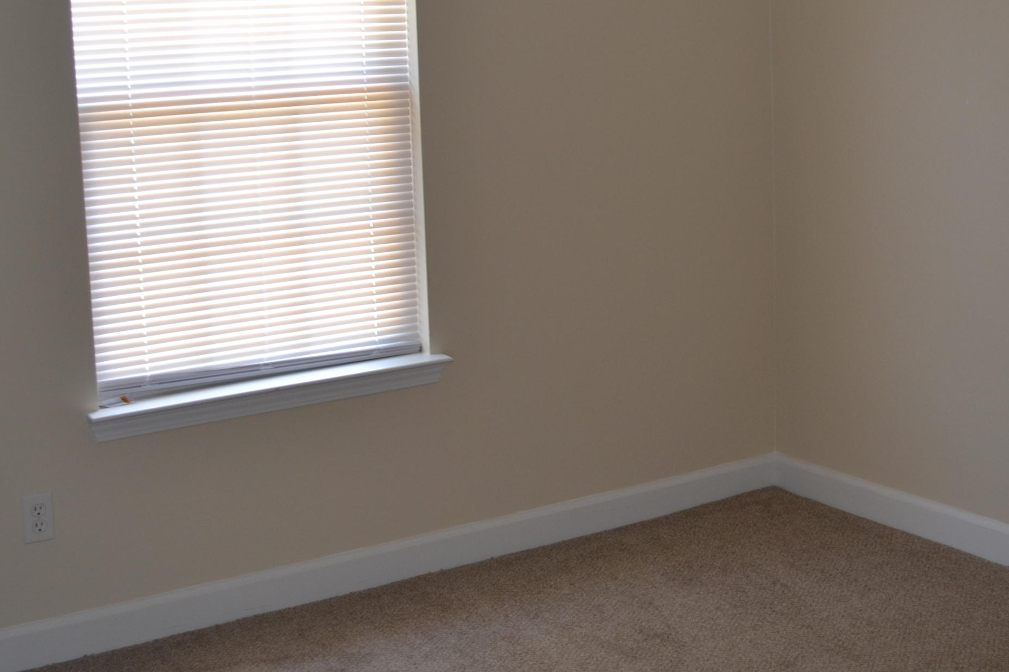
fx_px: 1625
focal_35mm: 58
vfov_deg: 23.3
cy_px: 213
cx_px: 601
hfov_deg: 34.4
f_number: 4
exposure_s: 1/80
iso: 400
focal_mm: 24
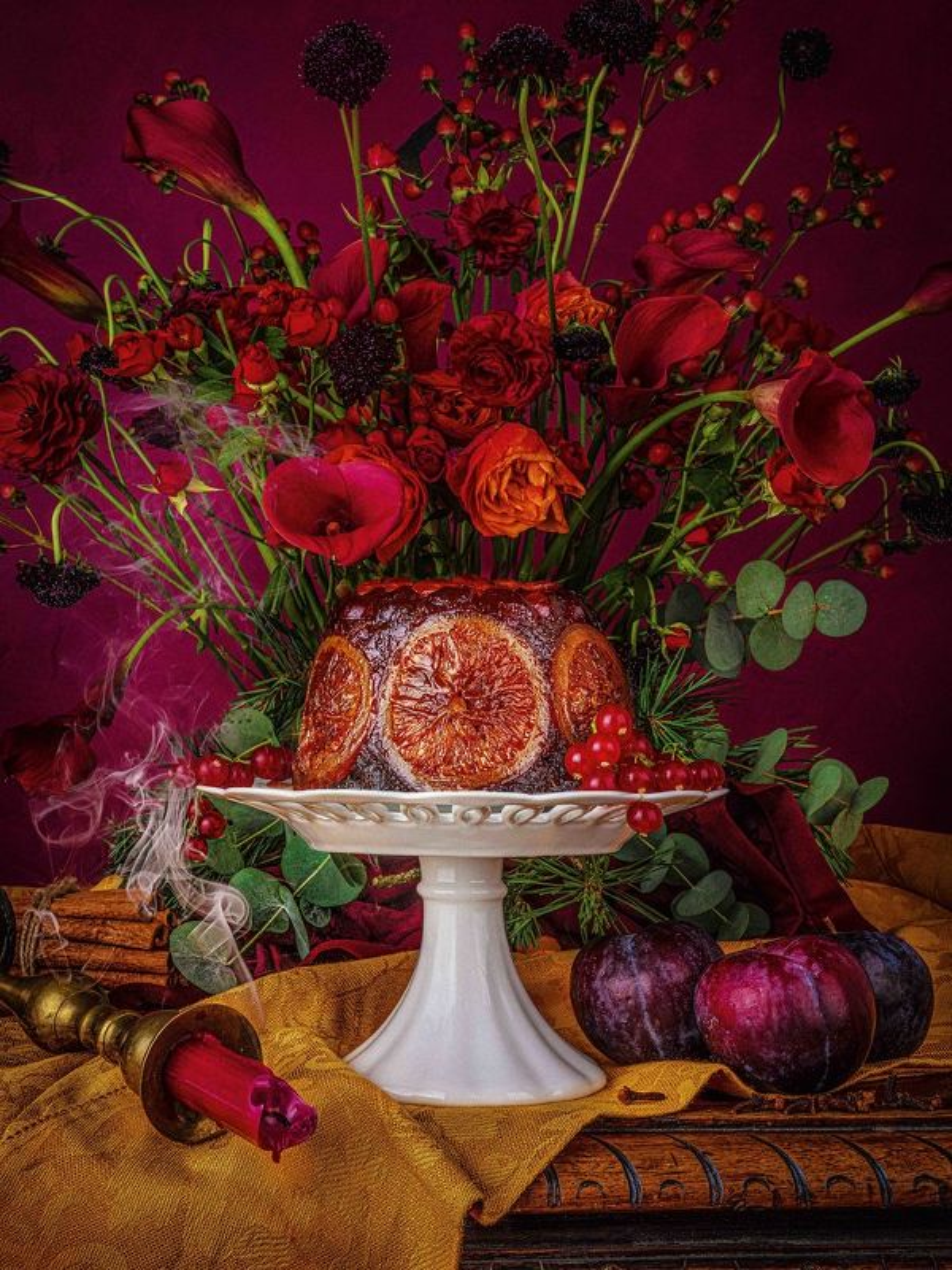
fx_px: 1833
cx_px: 476
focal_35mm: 50
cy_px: 635
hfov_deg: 29.1
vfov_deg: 38.2
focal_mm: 63
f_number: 32
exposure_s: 1/60
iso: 100
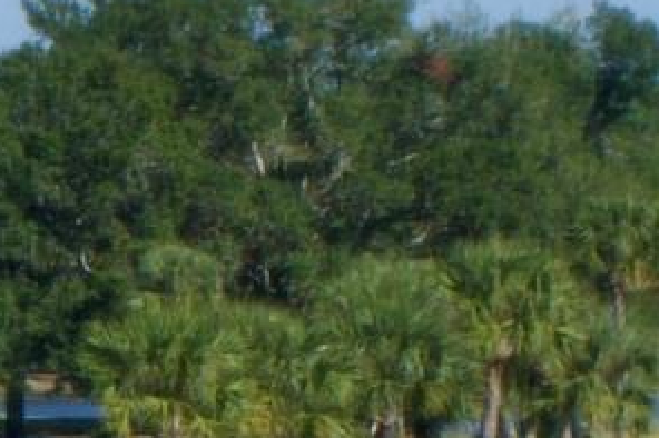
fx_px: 10373
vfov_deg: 2.4
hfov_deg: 3.6
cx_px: -906
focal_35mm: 567
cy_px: 736
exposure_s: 1/800
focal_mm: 70
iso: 200
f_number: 5.6
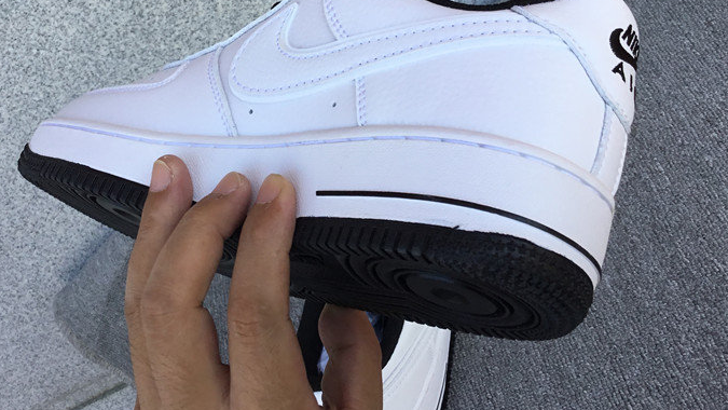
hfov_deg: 45.2
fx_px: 869
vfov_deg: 26.2
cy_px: 106
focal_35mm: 45
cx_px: 284
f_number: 2.4
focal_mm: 3.3
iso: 25
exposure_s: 1/260
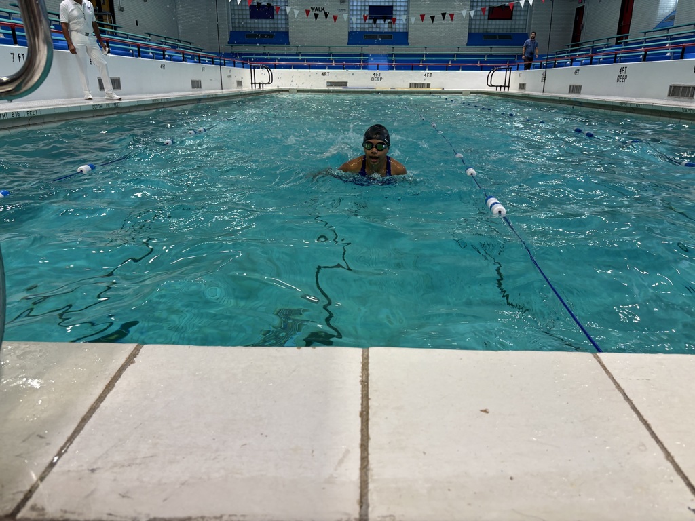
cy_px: 260
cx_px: 348
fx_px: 522
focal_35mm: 26
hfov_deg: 67.3
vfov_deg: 53.1
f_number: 1.6
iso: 64
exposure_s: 1/120
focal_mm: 5.96
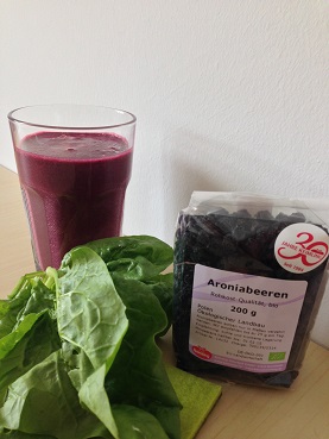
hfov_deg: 43.0
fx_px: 418
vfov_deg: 55.3
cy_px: 220
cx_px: 164
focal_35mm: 33
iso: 50
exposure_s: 1/30
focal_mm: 4.12
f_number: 2.4
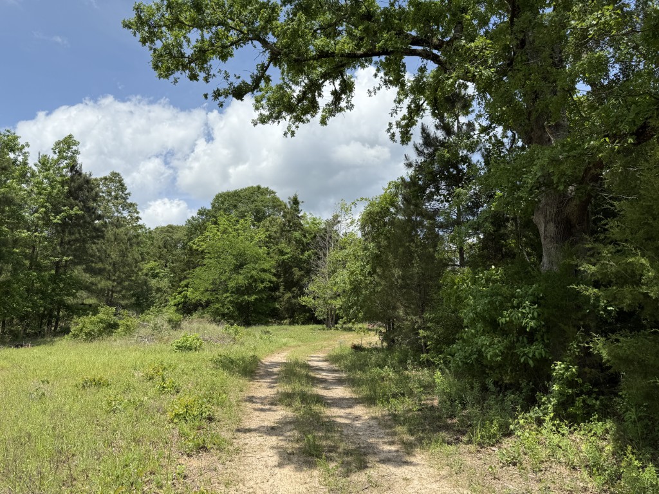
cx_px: 330
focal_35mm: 24
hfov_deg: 71.6
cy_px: 247
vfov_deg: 56.8
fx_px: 457
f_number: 1.78
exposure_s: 1/4975
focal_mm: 6.76
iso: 80
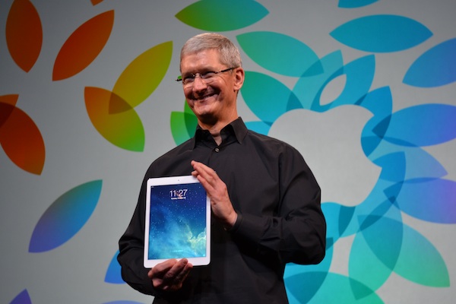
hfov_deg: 35.1
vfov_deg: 23.8
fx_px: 722
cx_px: 228
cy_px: 152
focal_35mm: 57
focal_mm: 38
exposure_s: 1/25
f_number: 5
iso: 400
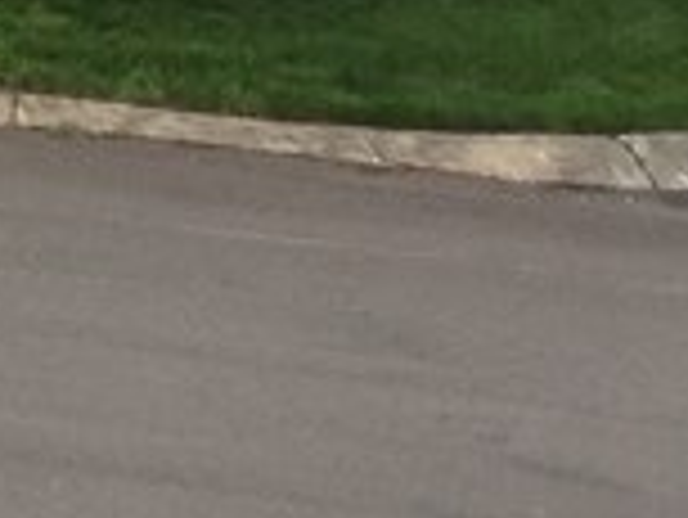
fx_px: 4654
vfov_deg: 6.2
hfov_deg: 7.8
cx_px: -1034
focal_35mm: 234
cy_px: -523
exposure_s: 1/1043
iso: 50
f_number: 2.4
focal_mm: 4.28
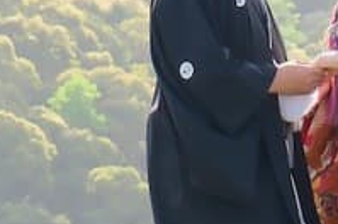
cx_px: 722
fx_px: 8155
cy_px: 154
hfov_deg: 2.4
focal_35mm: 870
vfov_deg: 1.6
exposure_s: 1/200
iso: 800
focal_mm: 80
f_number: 9
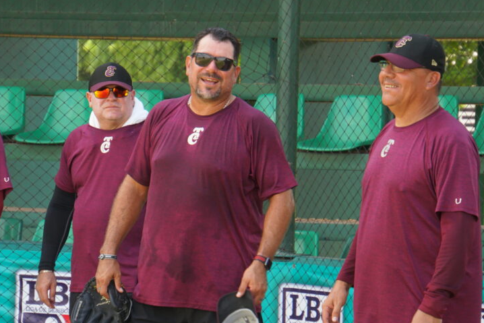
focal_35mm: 248
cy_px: 215
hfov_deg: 8.3
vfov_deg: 5.5
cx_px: 198
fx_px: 3335
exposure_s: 1/200
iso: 320
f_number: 6.3
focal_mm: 116
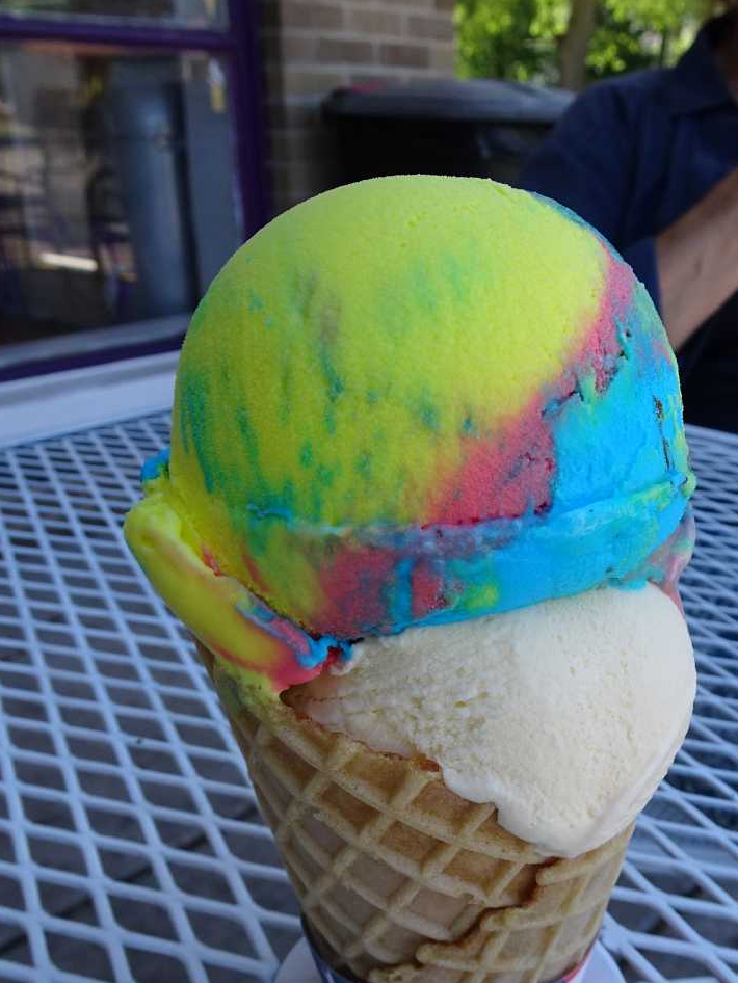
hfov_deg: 38.3
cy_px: 631
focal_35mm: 37
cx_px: 490
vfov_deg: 49.5
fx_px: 1051
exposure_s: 1/160
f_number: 3.5
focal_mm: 4.1
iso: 80
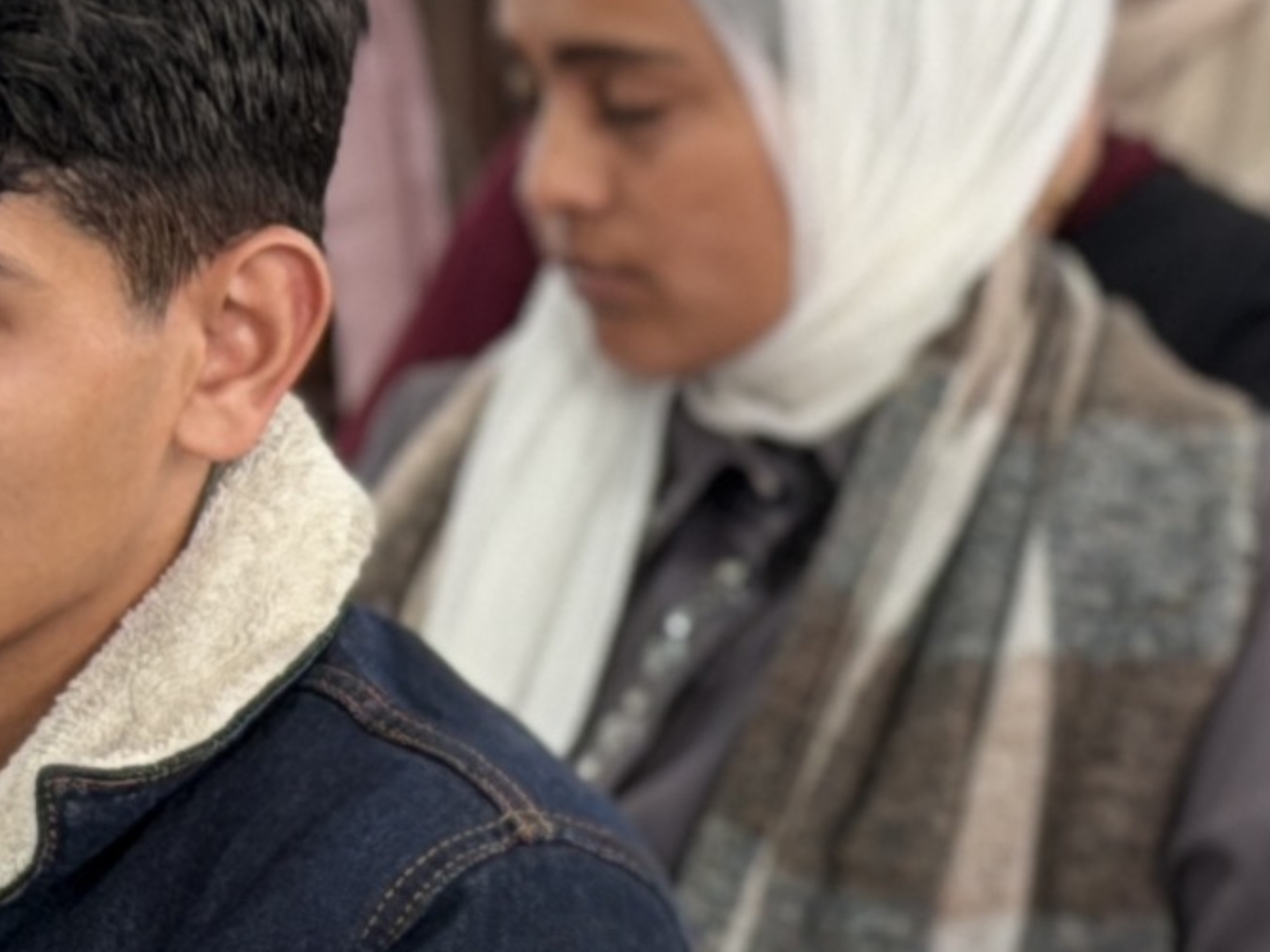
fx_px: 7228
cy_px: 907
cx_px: -342
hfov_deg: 9.9
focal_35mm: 197
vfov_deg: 7.5
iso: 100
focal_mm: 6.76
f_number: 1.78
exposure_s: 1/81.3
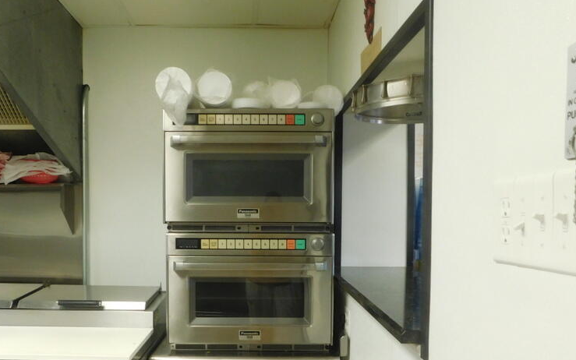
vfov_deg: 37.9
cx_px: 260
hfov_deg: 58.0
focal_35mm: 33
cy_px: 240
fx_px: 518
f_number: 3
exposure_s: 1/30
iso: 180
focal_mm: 4
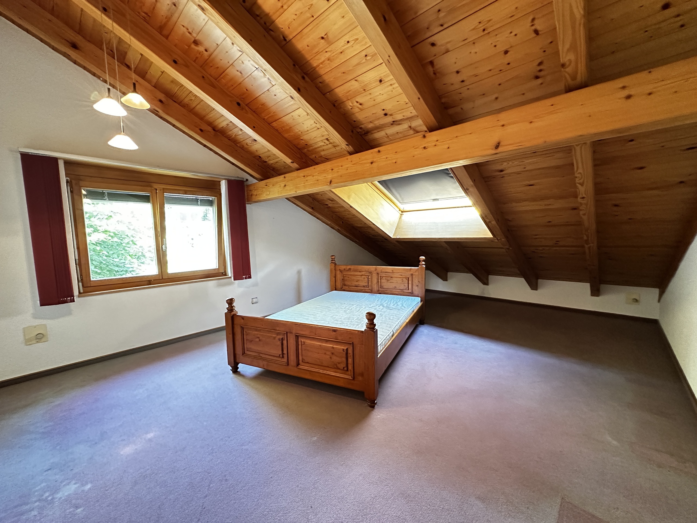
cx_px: 348
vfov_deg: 85.7
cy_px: 262
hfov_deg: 102.1
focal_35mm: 14
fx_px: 282
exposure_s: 1/50
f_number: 2.2
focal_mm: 2.22
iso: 1000
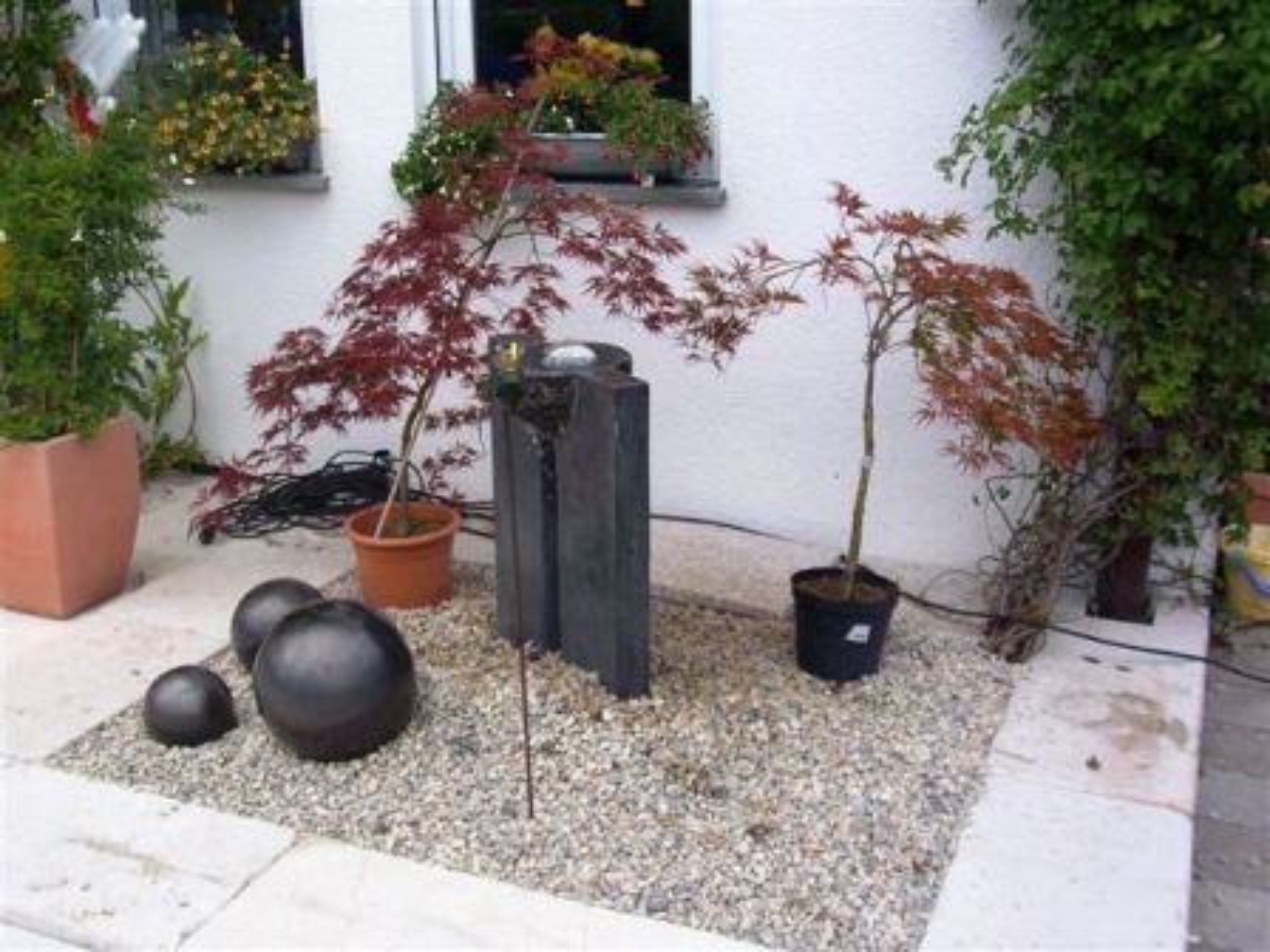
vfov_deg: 36.8
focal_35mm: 39
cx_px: 635
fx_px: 1431
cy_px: 476
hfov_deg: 47.9
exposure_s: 1/400
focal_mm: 6.4
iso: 64
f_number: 3.9
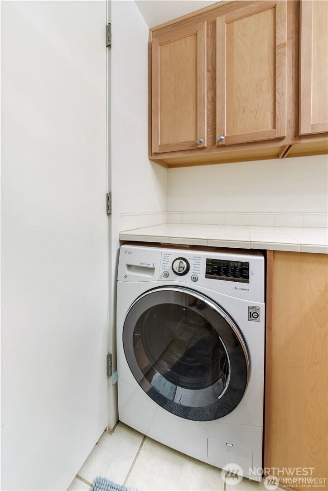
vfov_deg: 104.2
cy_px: 246
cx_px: 164
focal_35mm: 14
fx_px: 191
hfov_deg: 81.3
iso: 200
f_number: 11
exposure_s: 2
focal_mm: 14
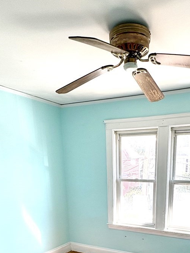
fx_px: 234
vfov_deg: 50.7
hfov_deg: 43.4
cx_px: 130
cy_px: 225
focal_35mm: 32
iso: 64
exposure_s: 1/133
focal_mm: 2.22
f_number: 2.2
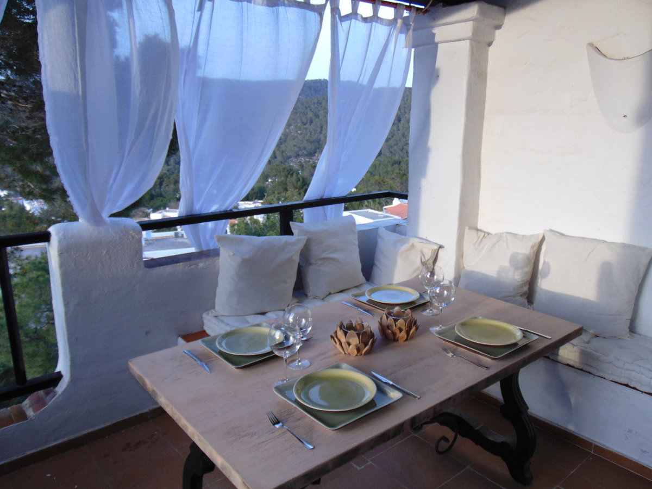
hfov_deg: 65.3
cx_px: 326
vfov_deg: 51.4
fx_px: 509
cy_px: 244
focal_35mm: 27
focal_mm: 4.9
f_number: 3
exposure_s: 1/125
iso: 80
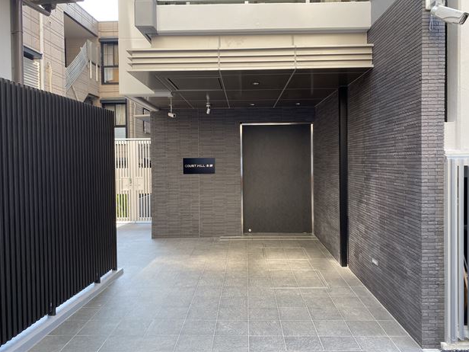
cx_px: 241
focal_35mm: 27
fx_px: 366
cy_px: 170
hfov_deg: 65.3
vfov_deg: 51.3
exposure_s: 1/161
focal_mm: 4.25
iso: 32
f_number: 1.8
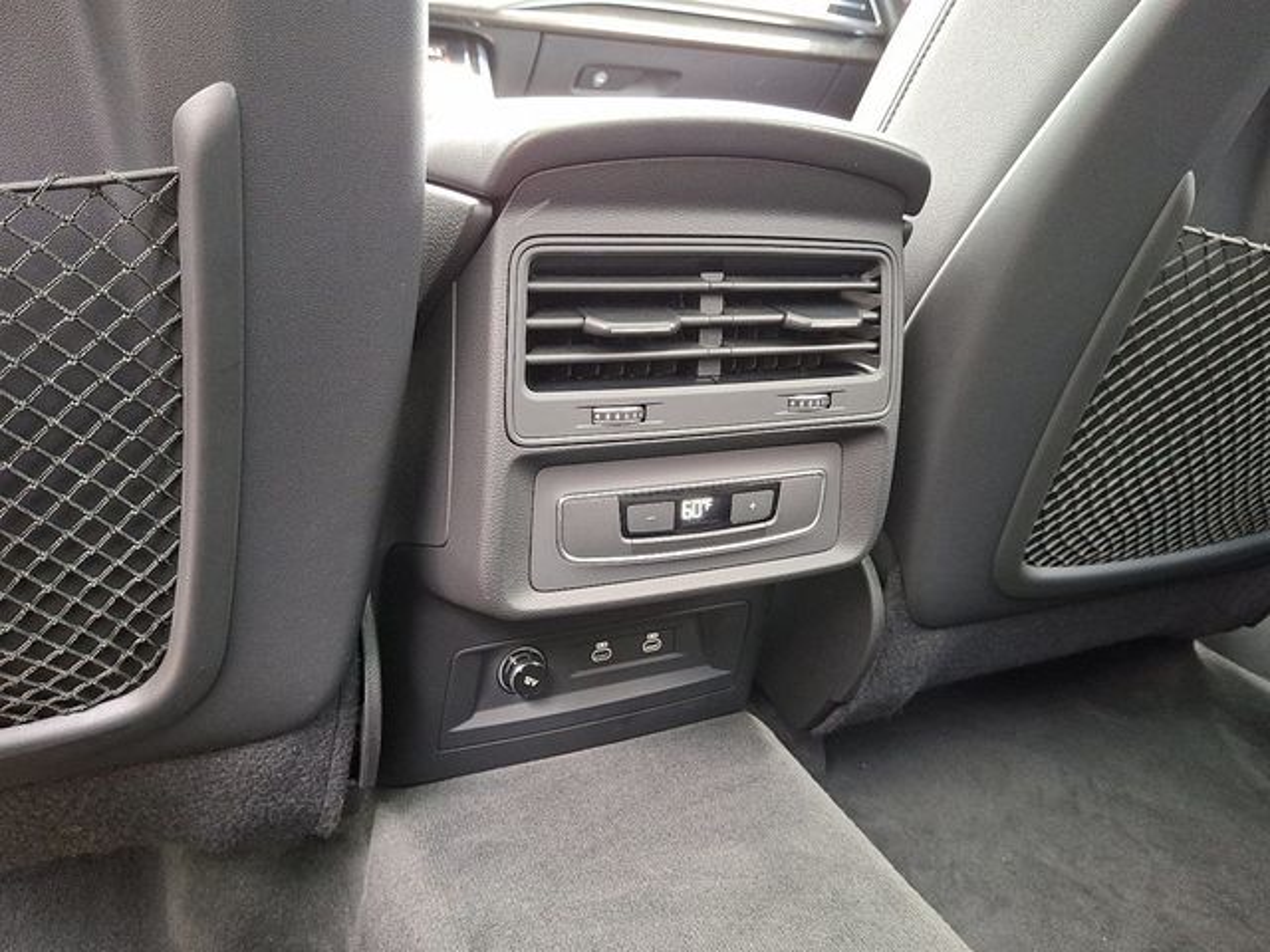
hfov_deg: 69.4
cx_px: 635
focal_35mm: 25
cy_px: 476
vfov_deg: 54.9
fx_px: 917
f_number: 1.8
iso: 236
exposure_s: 1/30
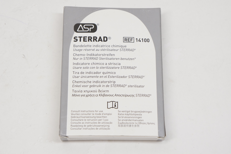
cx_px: 116
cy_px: 77
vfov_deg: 17.8
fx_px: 490
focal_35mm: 76
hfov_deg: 26.5
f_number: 7.1
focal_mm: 51
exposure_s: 1/125
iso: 800
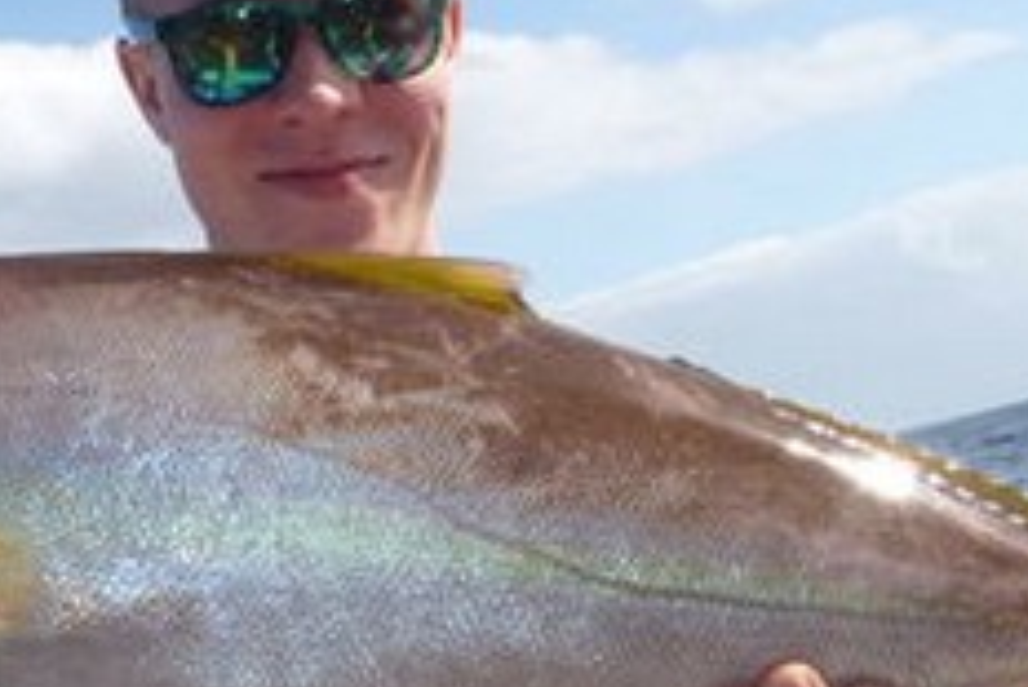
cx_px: 359
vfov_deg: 17.2
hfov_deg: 25.5
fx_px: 2257
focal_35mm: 79
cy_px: 558
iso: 100
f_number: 3.3
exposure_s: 1/1000
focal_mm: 4.9
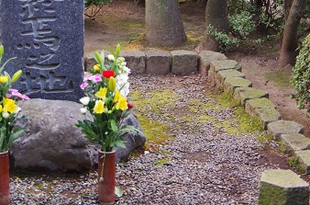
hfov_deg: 18.6
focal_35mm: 110
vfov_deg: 12.1
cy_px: -23
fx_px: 946
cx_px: 105
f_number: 4.5
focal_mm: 31
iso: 100
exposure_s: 1/80
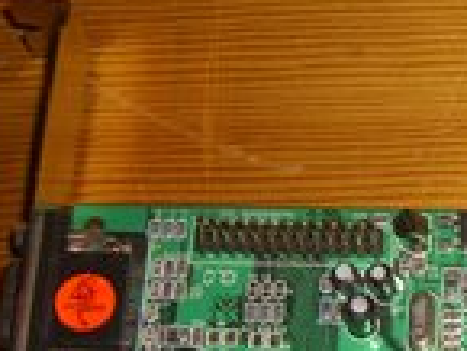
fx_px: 1418
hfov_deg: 18.2
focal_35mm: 105
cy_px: 338
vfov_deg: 13.9
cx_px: 486
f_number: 2.8
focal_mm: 7.9
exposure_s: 1/60
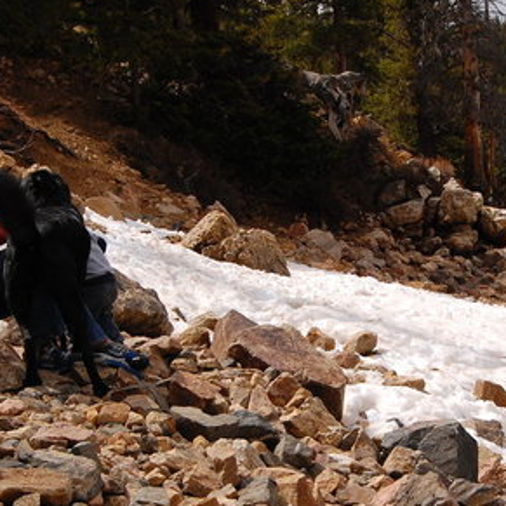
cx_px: 353
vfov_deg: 19.9
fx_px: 1438
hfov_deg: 19.9
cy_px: 344
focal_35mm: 87
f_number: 13
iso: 400
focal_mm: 31
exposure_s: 1/640
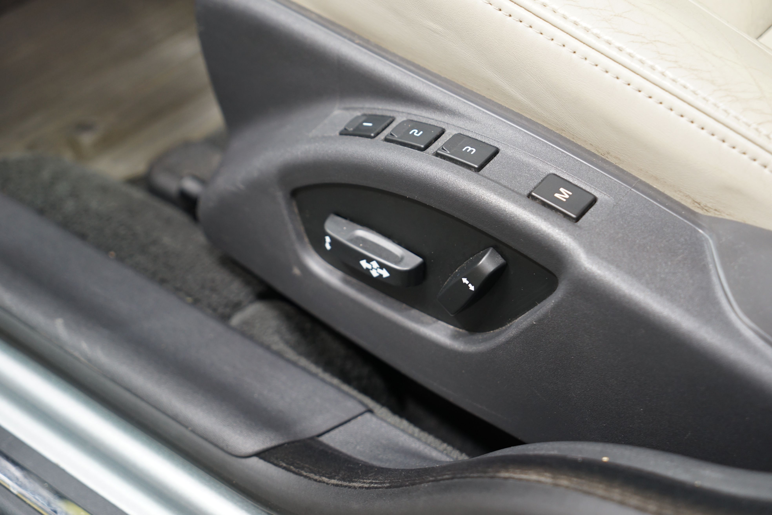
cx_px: 386
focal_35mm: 59
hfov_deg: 33.9
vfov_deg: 23.0
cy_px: 258
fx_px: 1265
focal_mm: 59
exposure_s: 1/20
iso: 800
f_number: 4.5
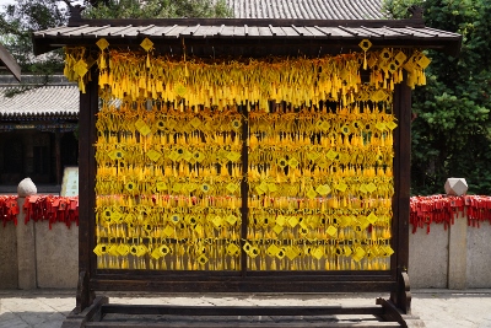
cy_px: 164
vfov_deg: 40.0
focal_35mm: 33
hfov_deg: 57.2
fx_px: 450
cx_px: 246
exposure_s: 1/125
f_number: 8
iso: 100
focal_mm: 22
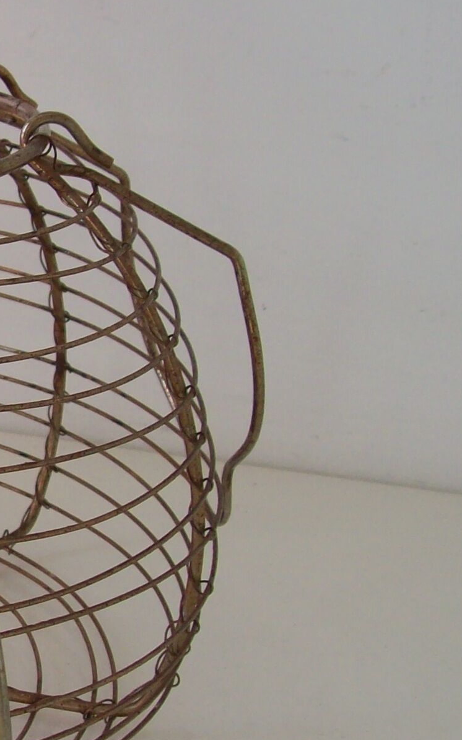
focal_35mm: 91
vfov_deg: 22.8
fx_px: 1834
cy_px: 436
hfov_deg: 13.4
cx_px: -273
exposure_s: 1/109
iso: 80
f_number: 2.7
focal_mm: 6
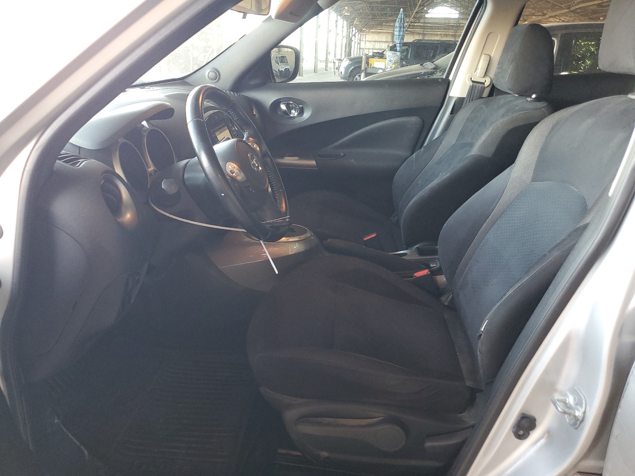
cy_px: 238
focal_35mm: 26
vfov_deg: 53.1
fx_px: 477
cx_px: 318
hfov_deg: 67.3
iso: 168
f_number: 1.5
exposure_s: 1/60.2
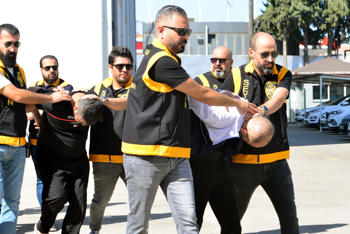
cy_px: 117
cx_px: 175
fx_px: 681
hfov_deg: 28.8
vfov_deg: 19.5
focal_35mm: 70
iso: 500
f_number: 5.6
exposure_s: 1/800
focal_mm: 70
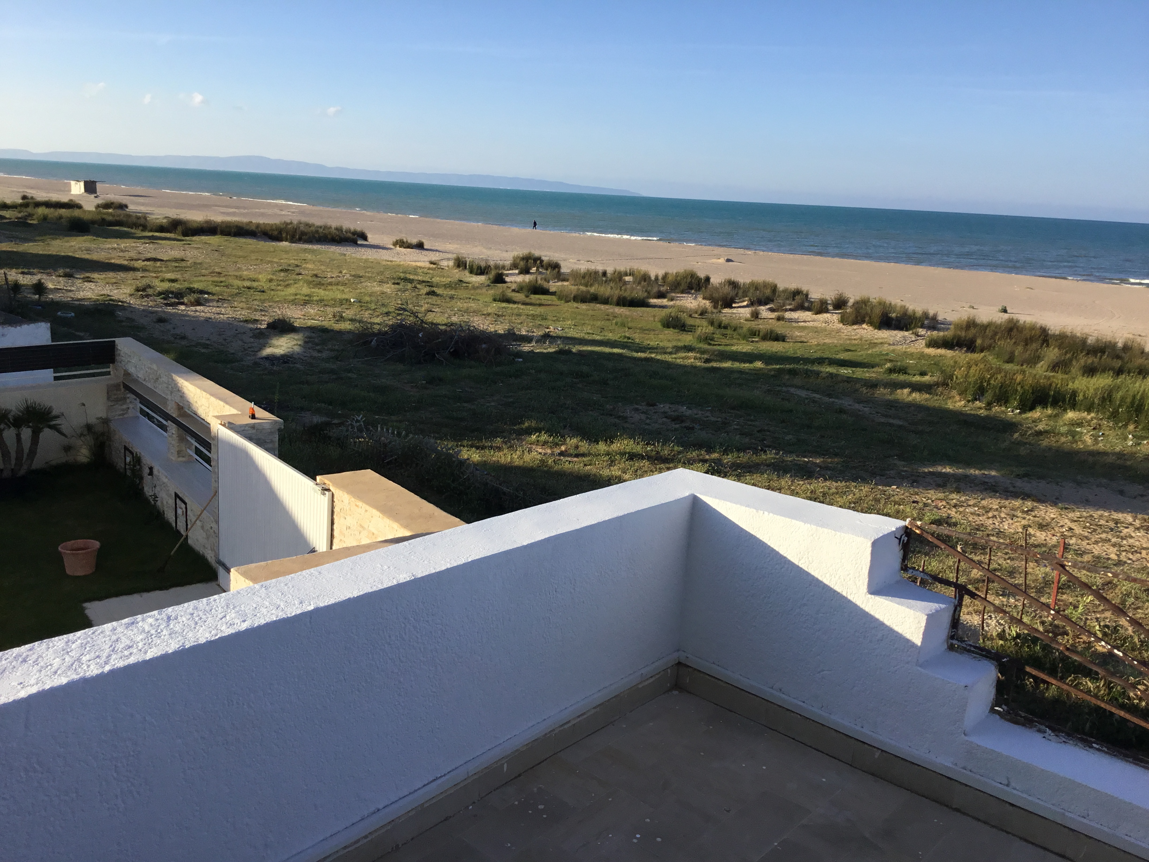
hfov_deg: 58.4
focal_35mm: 31
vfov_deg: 45.4
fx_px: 1029
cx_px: 574
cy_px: 431
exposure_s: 1/1087
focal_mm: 3.3
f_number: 2.4
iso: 25
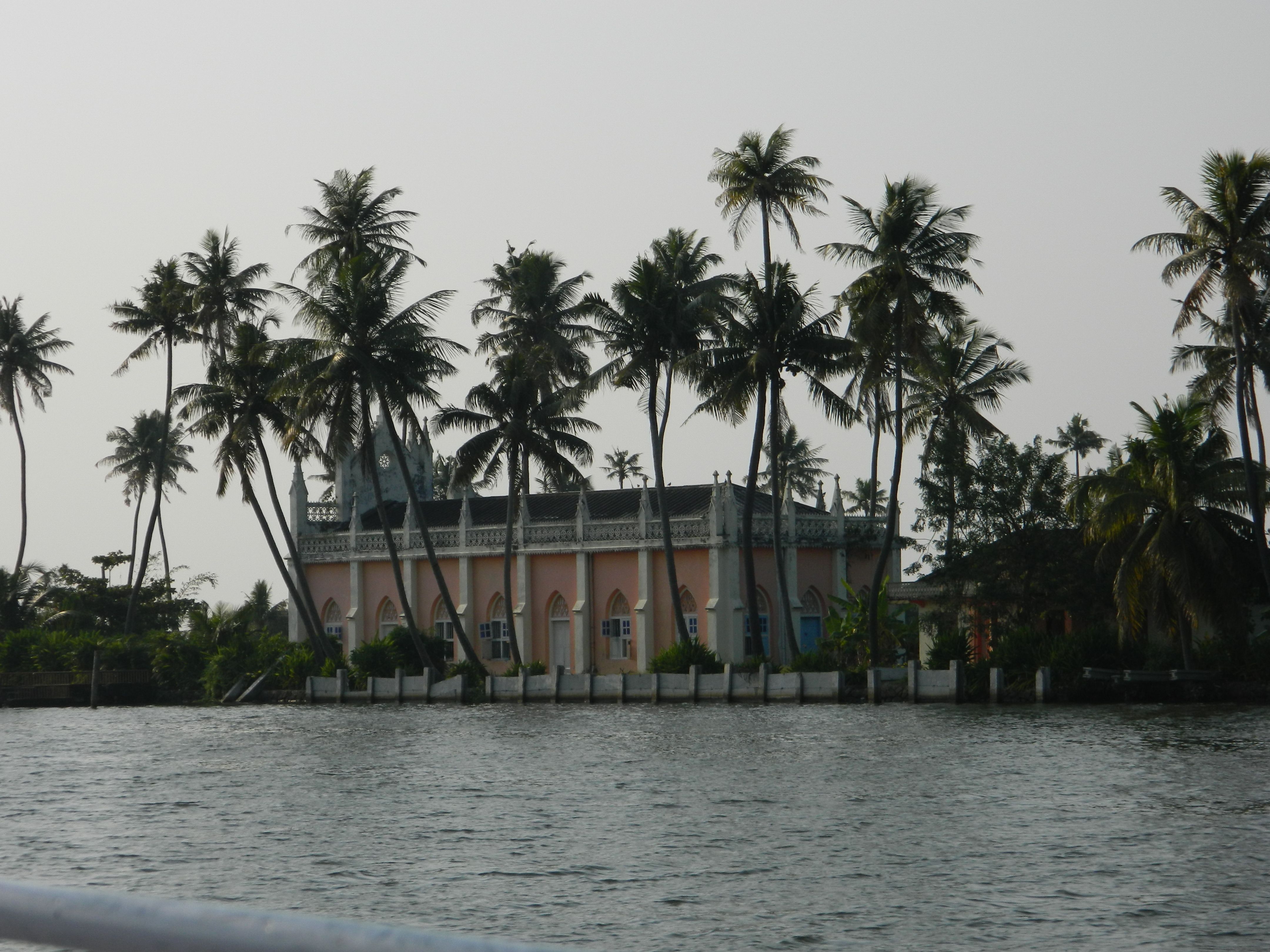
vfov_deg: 14.4
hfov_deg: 19.1
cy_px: 476
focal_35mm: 103
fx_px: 3779
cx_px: 635
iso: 80
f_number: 12.6
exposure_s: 1/125
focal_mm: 18.6
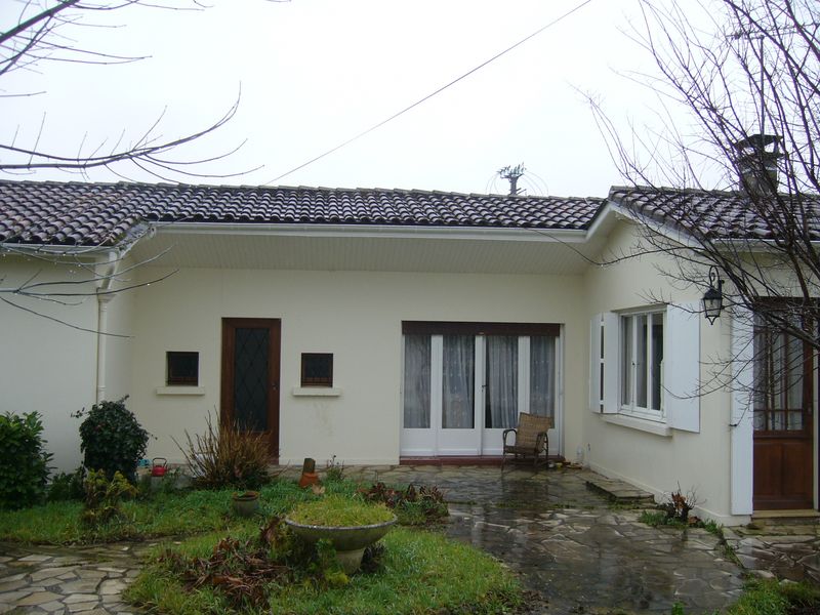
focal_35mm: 35
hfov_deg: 52.6
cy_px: 308
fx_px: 829
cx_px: 410
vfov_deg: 40.7
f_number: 2.8
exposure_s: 1/250
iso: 80
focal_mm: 5.8
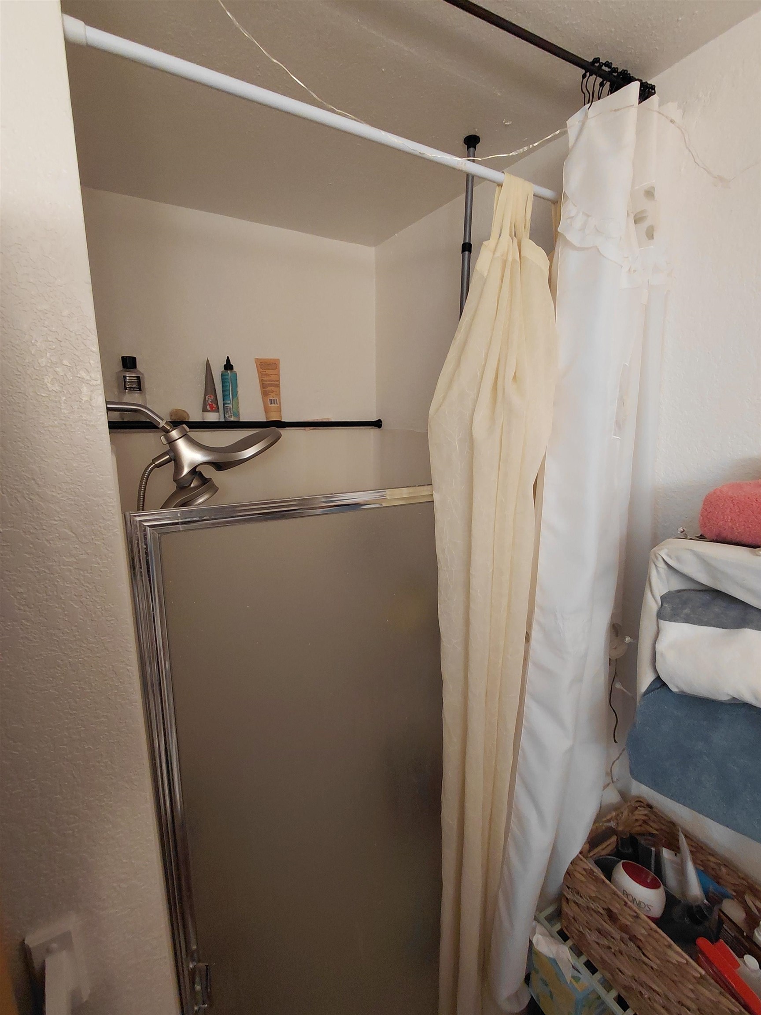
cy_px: 508
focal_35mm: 16
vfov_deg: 94.5
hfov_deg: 78.1
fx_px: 469
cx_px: 380
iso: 125
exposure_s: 1/60
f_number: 2.2
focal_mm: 1.64
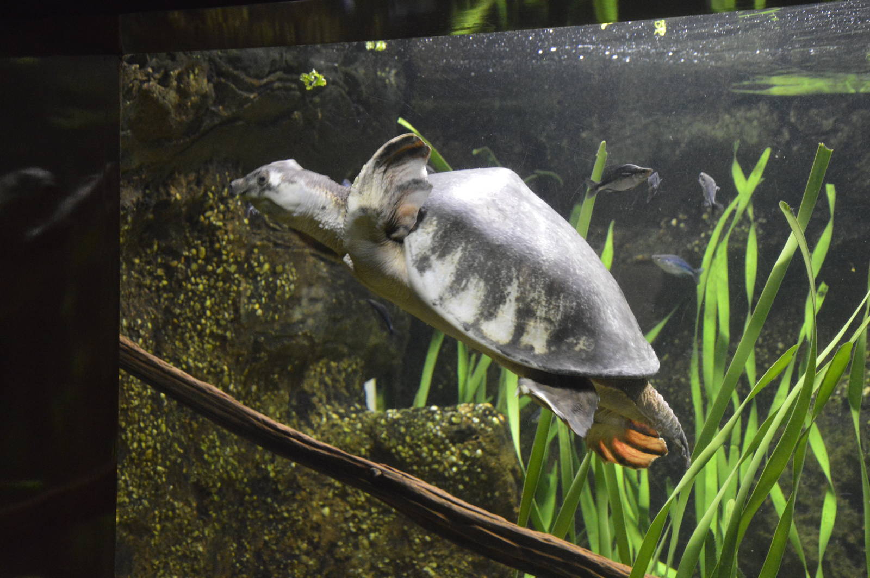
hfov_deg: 37.9
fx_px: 1268
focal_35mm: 52
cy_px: 289
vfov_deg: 25.7
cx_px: 435
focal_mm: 35
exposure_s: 1/50
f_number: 4.5
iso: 3200
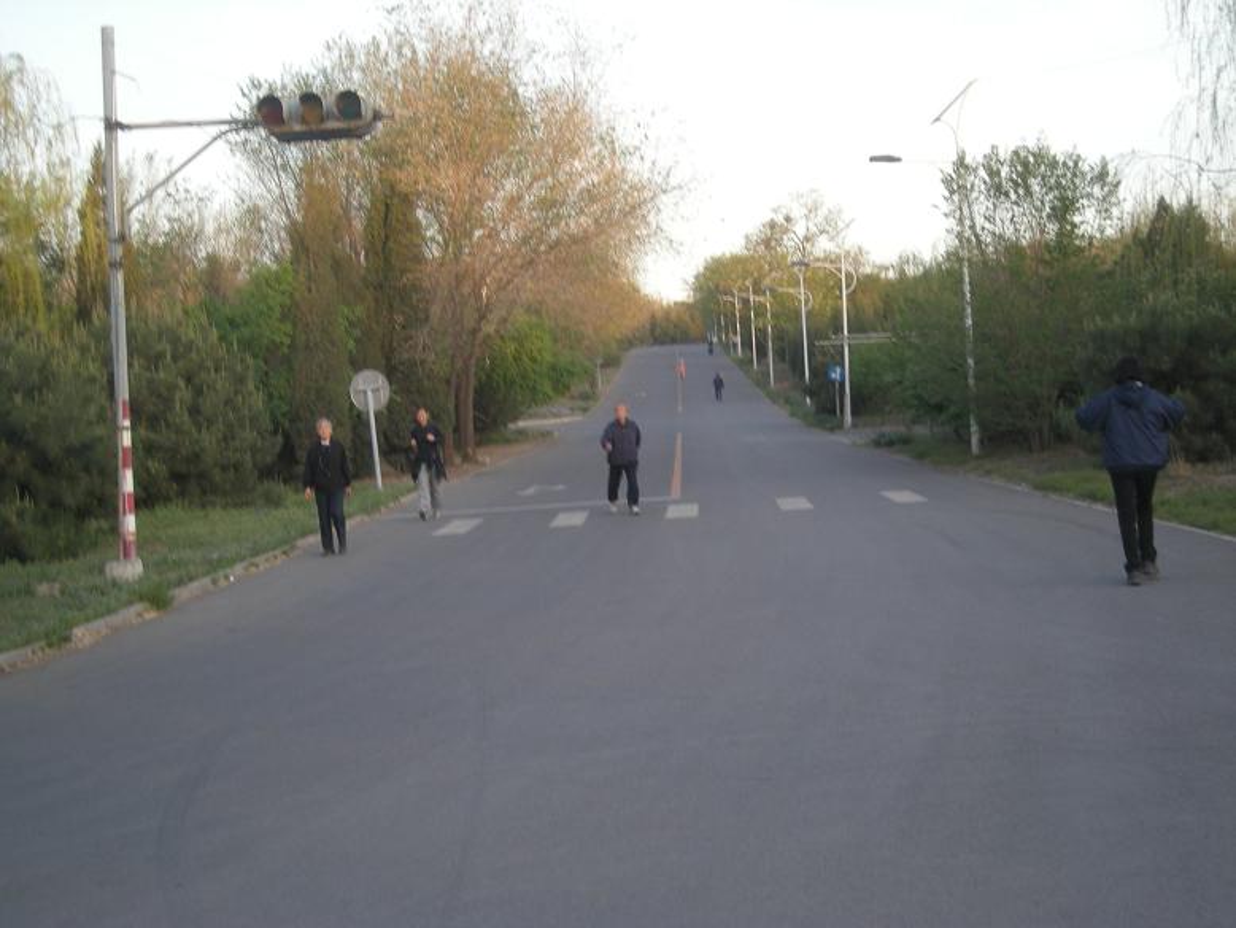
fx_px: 2179
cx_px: 618
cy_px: 464
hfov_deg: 31.7
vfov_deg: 24.0
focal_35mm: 61
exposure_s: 1/59.7
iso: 68
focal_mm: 9.9
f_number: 3.5
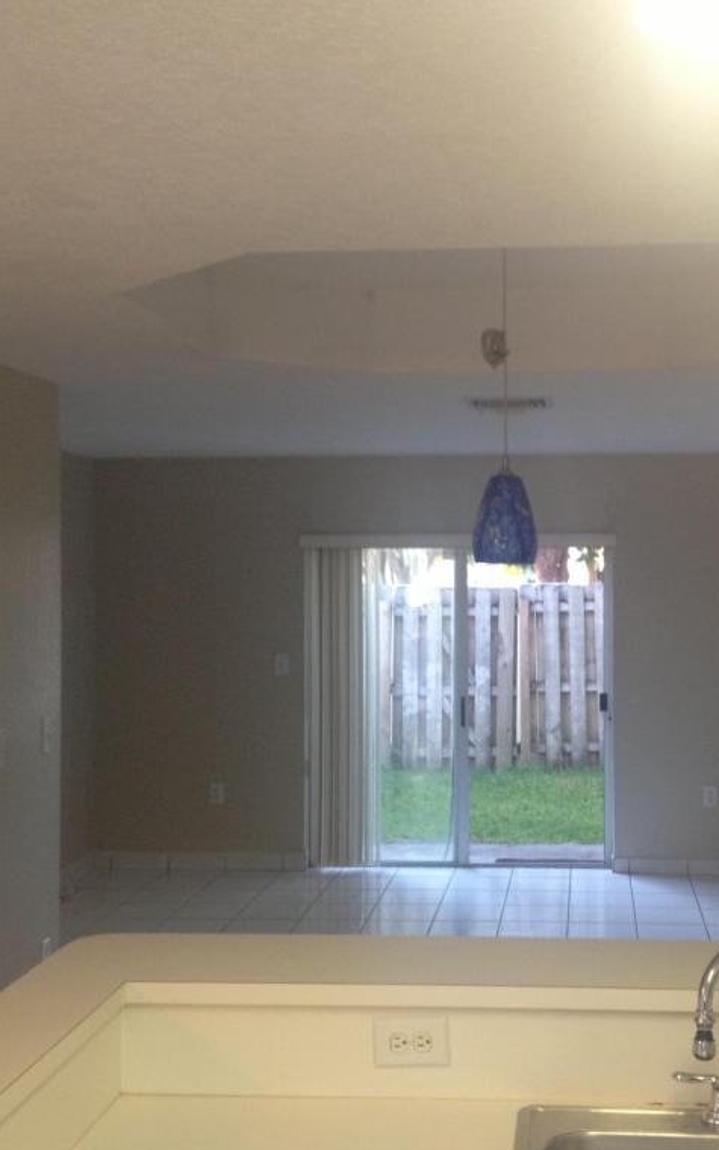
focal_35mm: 50
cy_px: 580
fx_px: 1568
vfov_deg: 40.3
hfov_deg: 25.7
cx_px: 483
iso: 100
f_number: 2.4
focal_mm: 4.28
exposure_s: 1/20
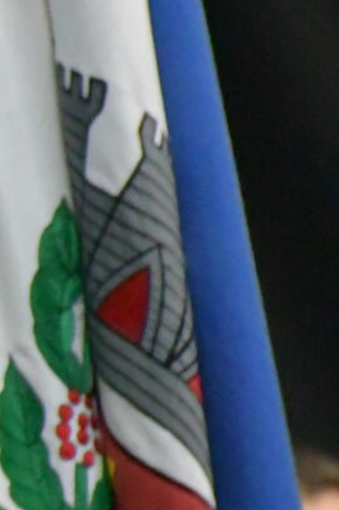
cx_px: -681
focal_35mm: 840
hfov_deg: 1.6
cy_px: 277
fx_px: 11874
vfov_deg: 2.5
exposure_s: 1/125
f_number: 5.6
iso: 10000
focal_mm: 116
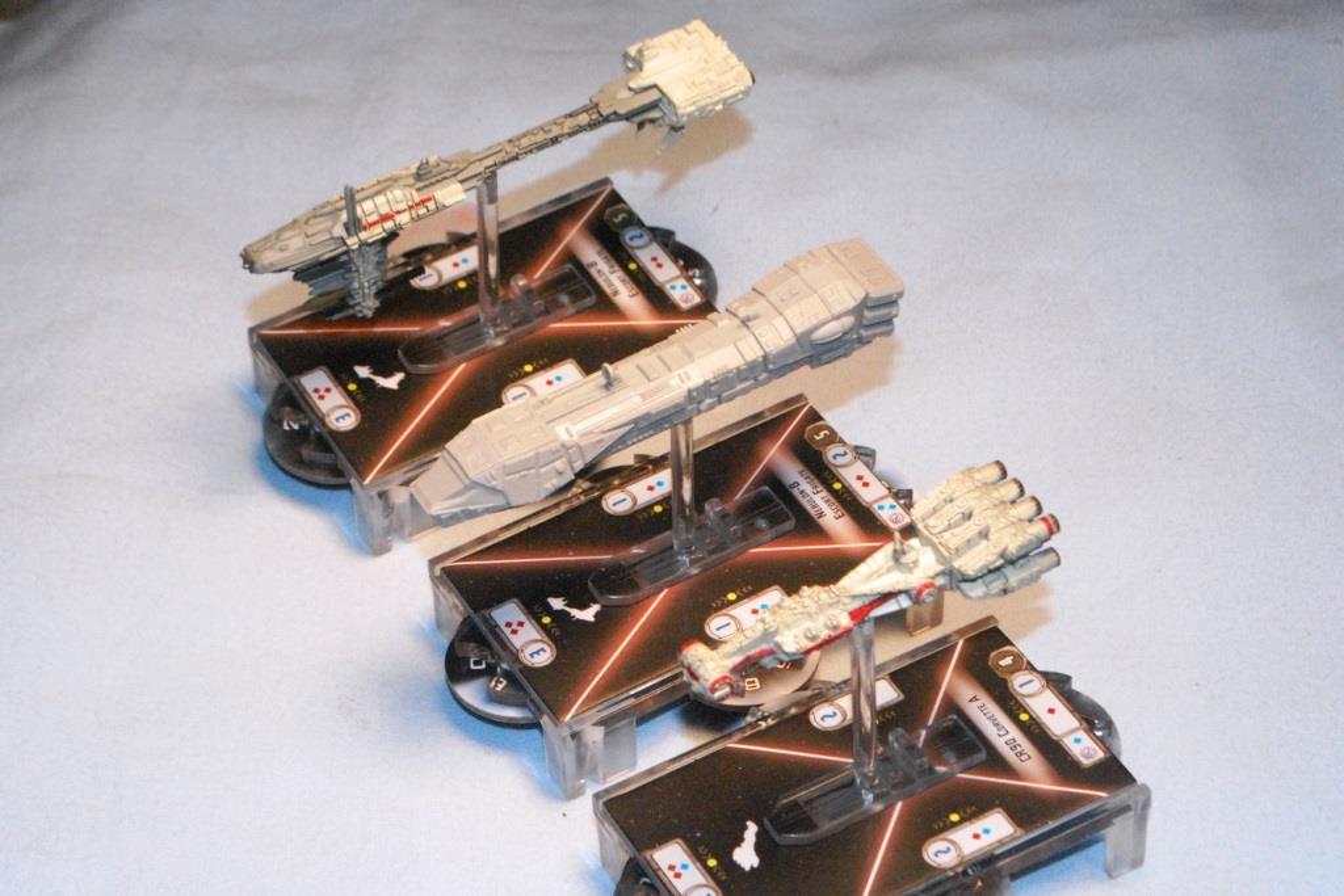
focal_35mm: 82
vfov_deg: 16.6
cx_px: 672
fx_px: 3080
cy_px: 448
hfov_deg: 24.6
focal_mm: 55
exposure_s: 1/200
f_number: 16
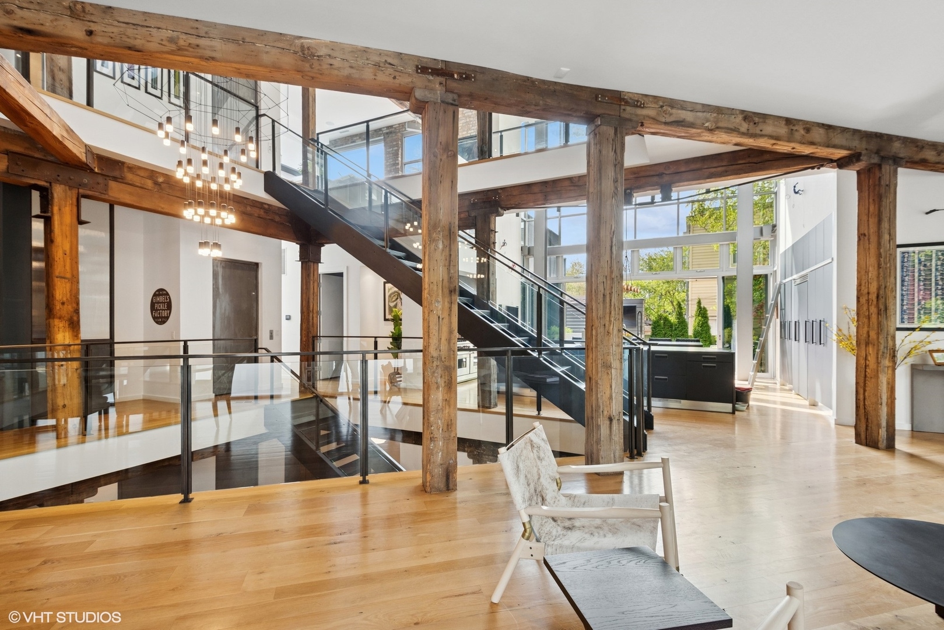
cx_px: 472
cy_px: 315
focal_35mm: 16
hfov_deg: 96.7
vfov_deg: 73.8
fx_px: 420
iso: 400
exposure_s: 1/30
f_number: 8
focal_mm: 16
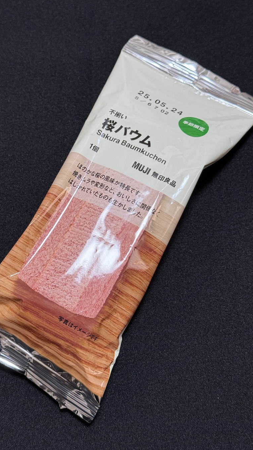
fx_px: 632
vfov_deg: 39.2
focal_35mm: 53
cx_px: 116
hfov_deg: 22.6
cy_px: 226
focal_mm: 6.76
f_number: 1.78
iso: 125
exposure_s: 1/57
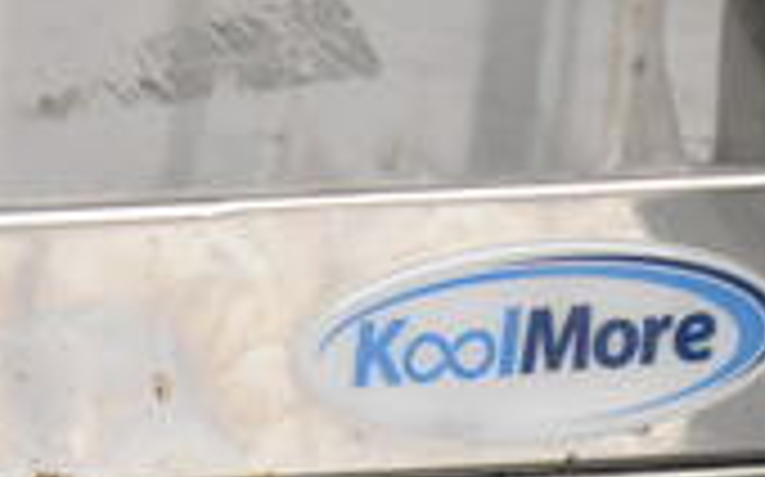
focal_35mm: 275
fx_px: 5730
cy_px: 873
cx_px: 180
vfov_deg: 4.7
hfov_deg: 7.6
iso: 5600
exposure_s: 1/80
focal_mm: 50
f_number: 5.6
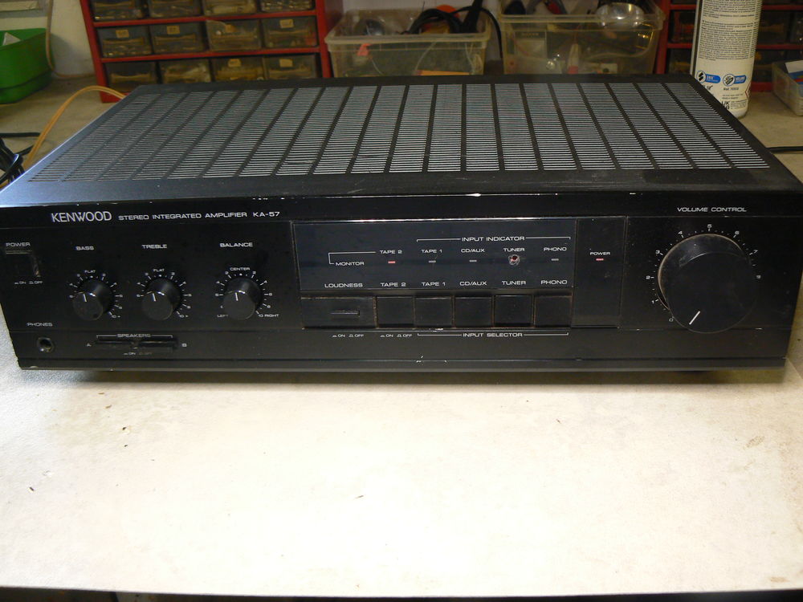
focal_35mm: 36
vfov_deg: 39.7
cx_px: 402
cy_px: 301
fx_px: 835
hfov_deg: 51.4
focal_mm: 6
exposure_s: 1/30
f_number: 2.8
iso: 160
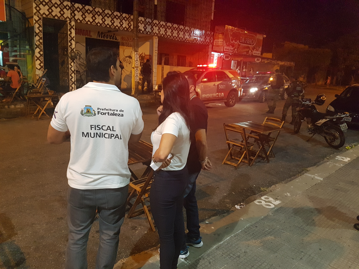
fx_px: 270
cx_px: 180
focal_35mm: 26
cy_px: 134
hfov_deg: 67.3
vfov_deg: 53.1
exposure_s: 1/40
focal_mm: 4.2
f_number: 1.7
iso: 800
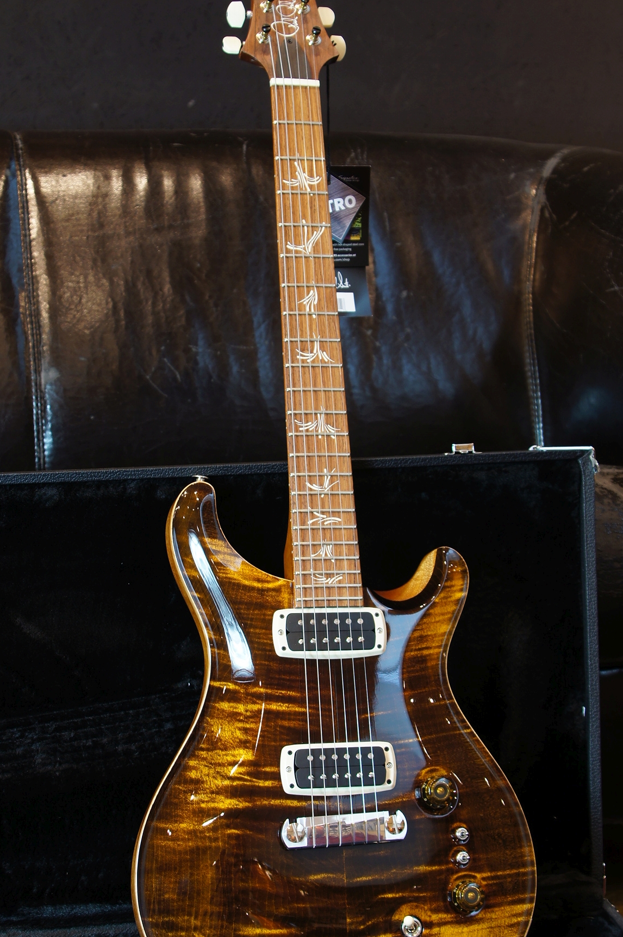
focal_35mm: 70
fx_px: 1812
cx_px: 285
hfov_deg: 19.5
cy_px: 460
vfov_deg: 29.0
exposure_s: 1/3
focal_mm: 35
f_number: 5.6
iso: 100
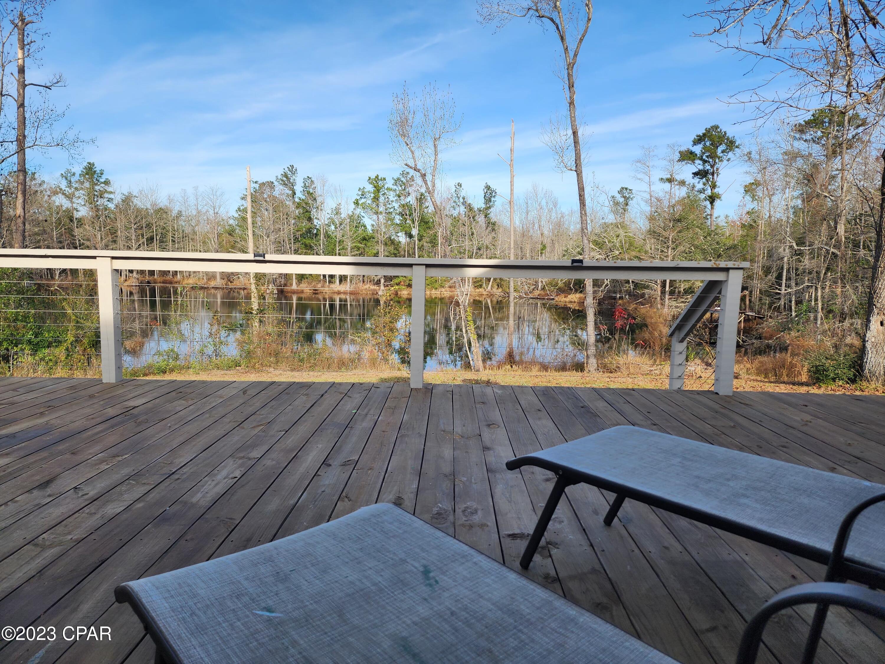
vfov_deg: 58.9
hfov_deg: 73.9
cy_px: 332
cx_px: 442
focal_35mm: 23
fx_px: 588
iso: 12
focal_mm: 6.4
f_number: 1.8
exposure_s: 1/671
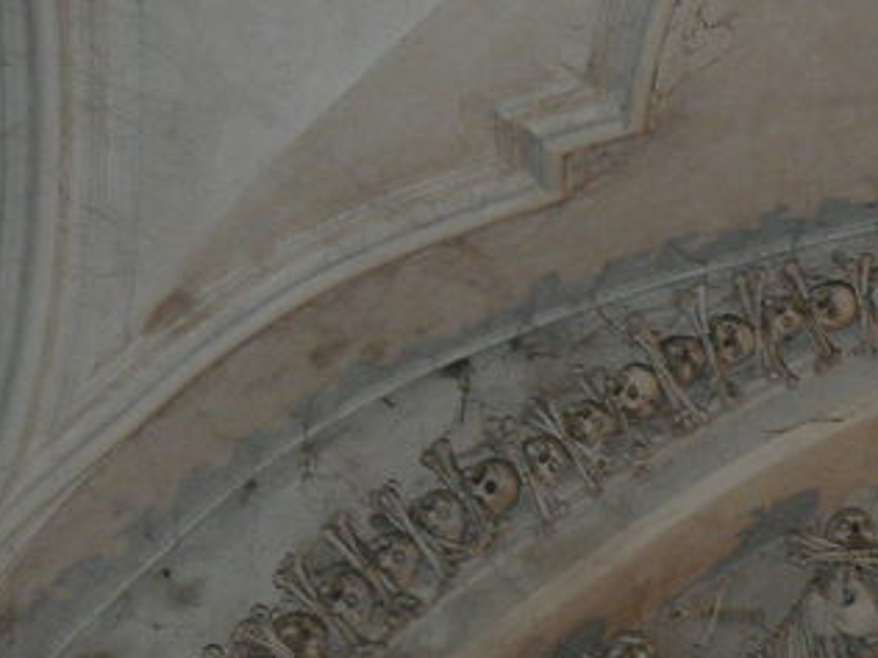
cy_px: 722
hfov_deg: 20.2
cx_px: 1050
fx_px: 2308
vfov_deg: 15.8
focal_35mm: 91
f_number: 3.6
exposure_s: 1/30
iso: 100
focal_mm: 6
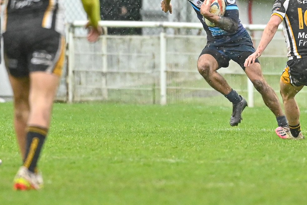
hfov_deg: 1.7
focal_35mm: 1217
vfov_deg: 1.1
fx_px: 10376
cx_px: 187
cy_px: 1
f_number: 4
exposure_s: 1/1600
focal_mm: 400
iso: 2200
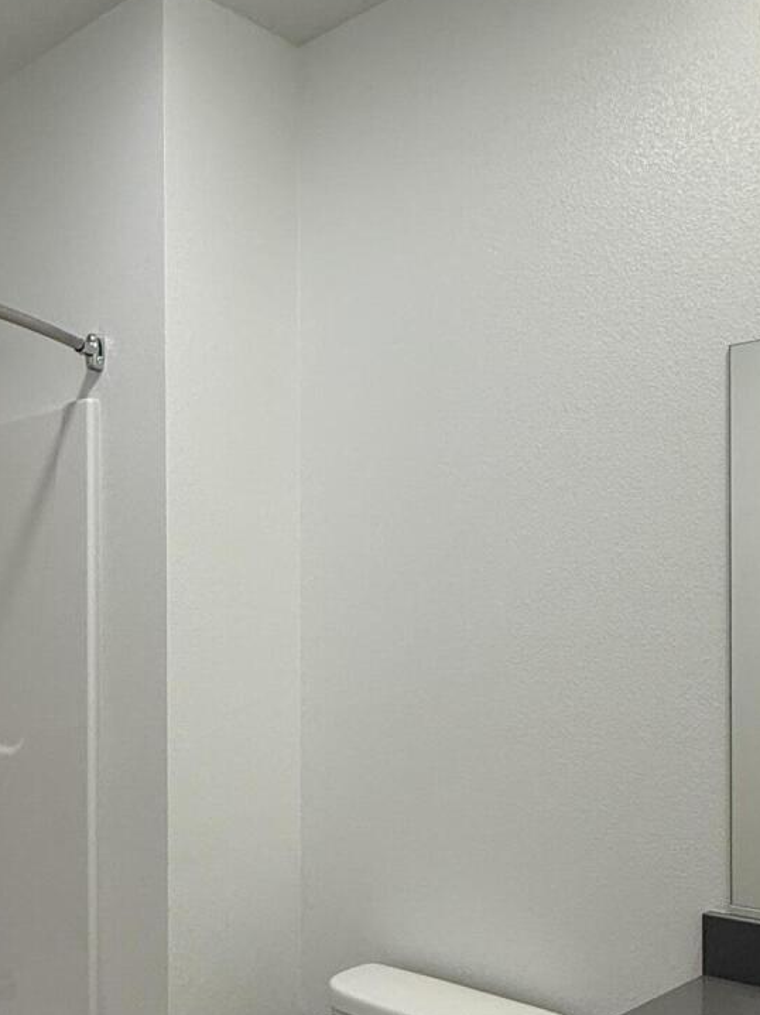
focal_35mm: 39
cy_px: 647
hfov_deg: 35.7
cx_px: 164
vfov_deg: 47.3
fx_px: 1142
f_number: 2.2
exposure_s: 1/120
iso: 160
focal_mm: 2.22
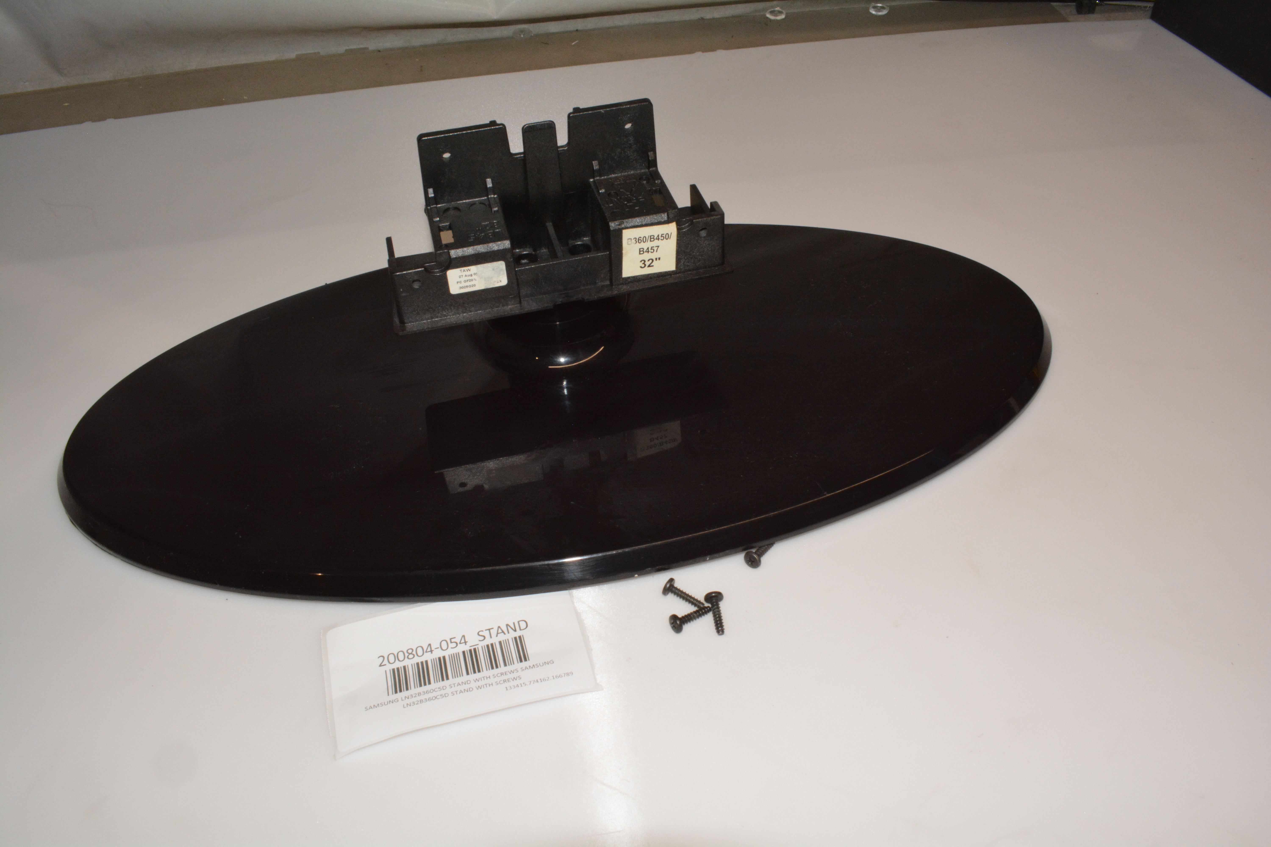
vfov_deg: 43.6
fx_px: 1059
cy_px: 424
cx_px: 636
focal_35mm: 30
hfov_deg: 61.9
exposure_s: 1/60
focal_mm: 20
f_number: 22
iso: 1250
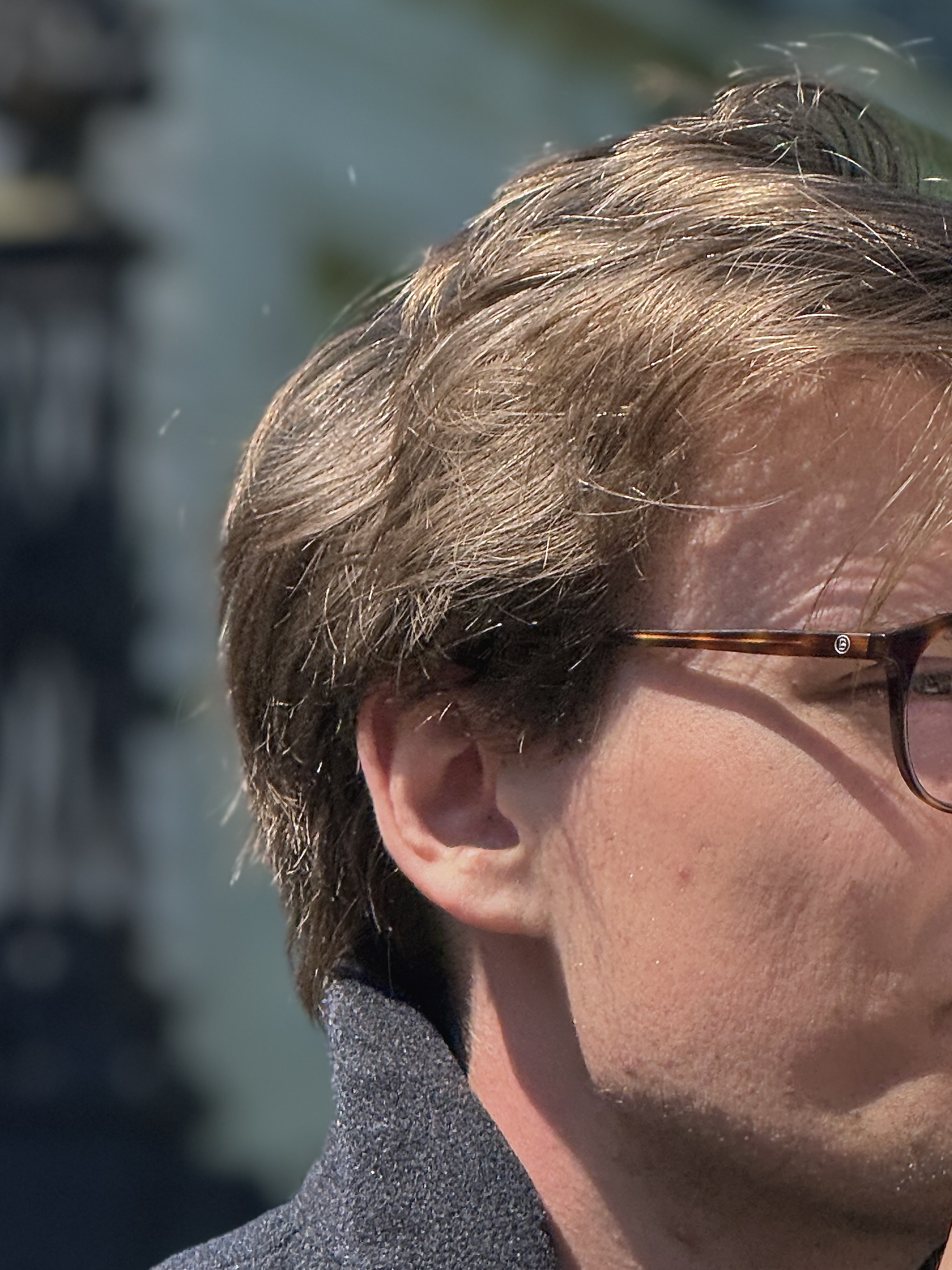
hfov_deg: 6.0
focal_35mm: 249
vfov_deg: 8.0
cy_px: 774
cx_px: 851
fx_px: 9132
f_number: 2.8
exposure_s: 1/1271
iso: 50
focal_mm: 15.66
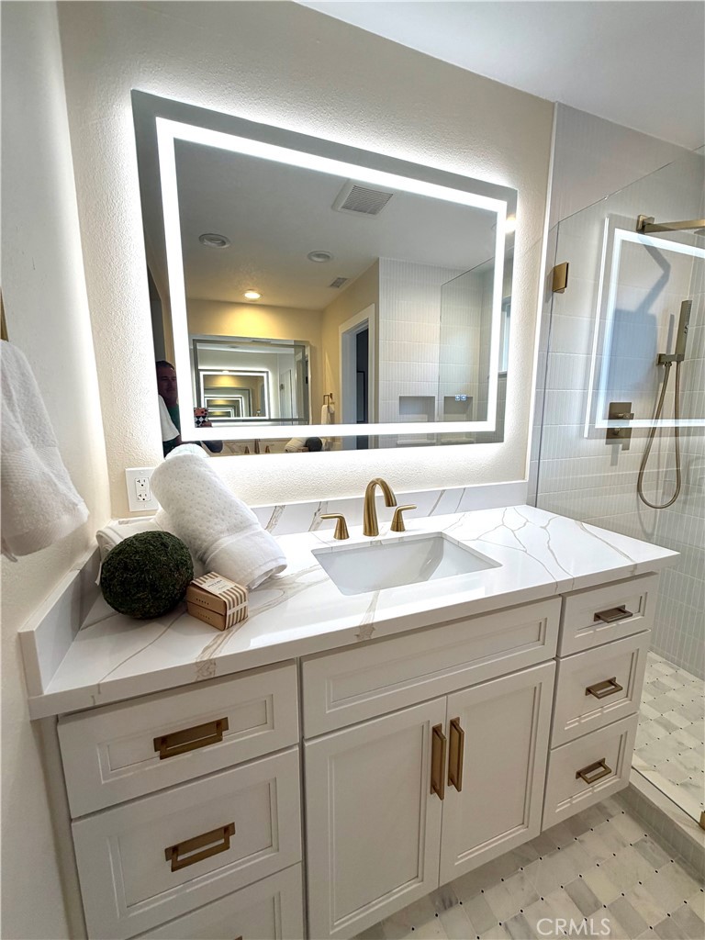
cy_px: 470
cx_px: 352
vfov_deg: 102.1
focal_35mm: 14
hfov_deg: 85.7
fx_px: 380
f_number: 2.2
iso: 80
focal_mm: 2.22
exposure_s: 1/120
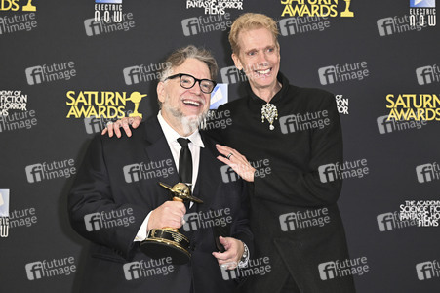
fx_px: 708
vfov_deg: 23.3
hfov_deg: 34.5
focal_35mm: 58
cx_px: 220
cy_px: 146
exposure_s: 1/320
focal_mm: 58
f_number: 5
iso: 2000
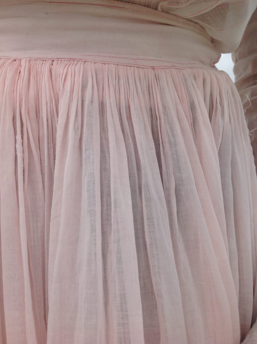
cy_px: 172
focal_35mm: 35
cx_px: 128
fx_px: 347
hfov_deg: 40.6
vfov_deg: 52.7
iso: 50
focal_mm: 4.28
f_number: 2.4
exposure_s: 1/2747
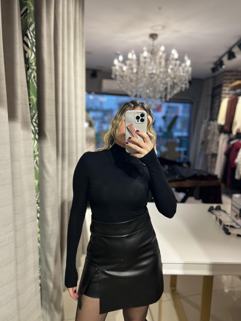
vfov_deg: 67.3
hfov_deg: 53.1
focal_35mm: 26
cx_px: 120
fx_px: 241
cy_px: 160
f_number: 1.5
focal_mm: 5.7
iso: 50
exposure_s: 1/100
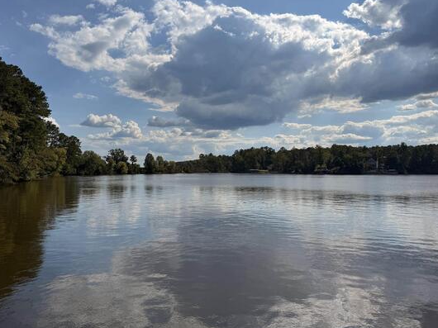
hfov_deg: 61.2
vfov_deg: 48.0
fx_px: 367
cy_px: 137
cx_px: 179
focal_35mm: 29
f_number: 1.78
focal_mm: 6.76
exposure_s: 1/11905
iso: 80
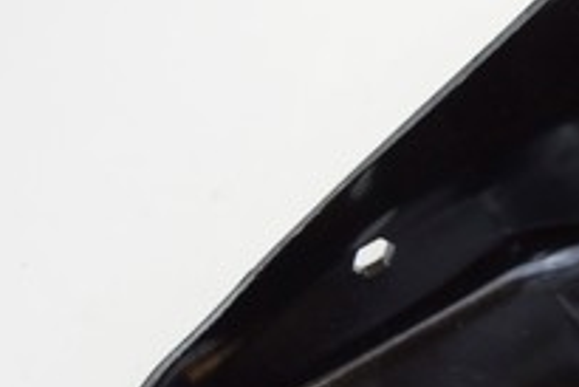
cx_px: 669
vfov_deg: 10.8
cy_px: 278
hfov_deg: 15.7
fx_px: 2037
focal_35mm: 127
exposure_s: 1/60
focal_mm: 27
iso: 800
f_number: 4
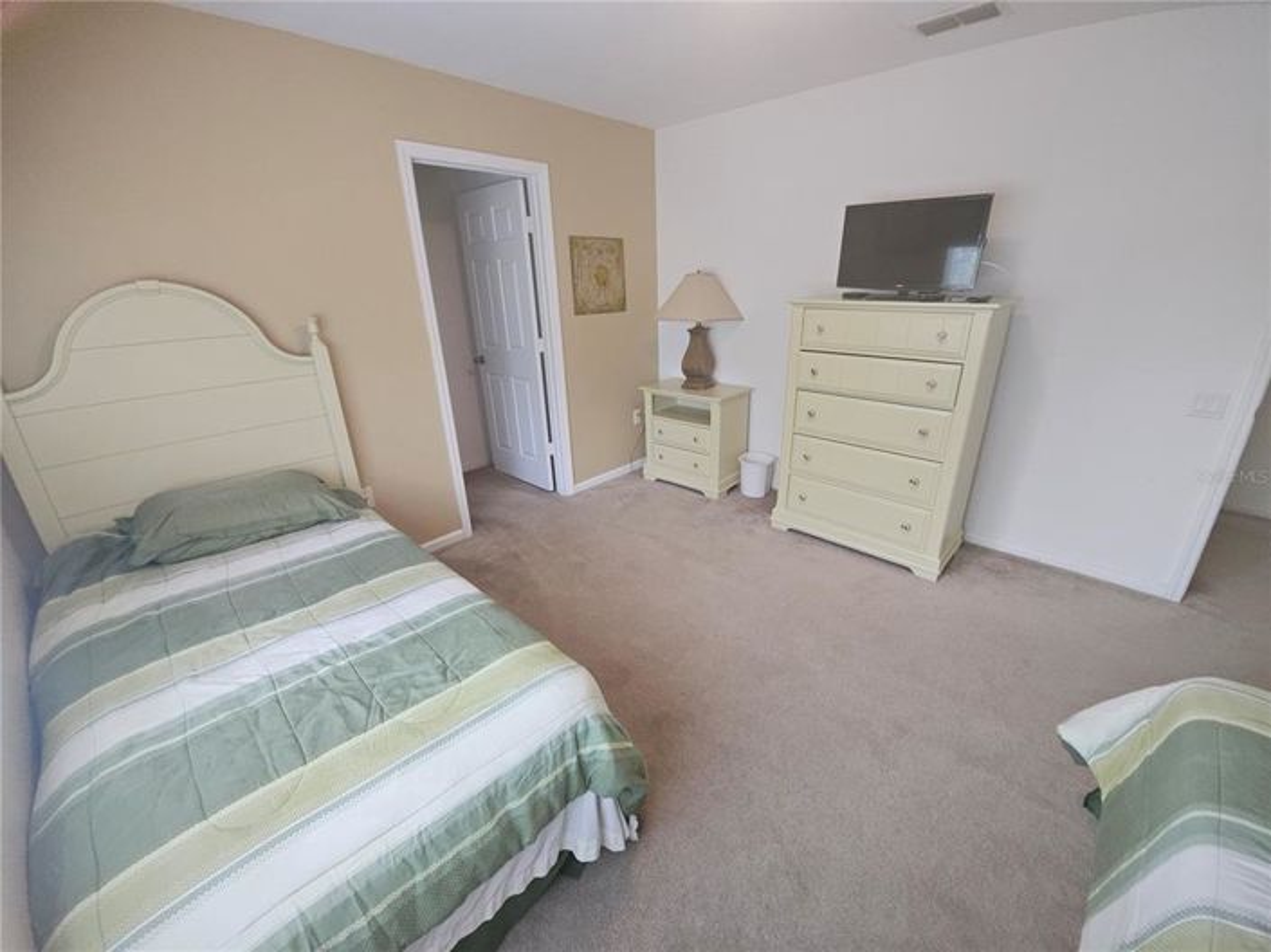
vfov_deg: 89.9
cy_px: 476
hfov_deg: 106.2
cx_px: 636
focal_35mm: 13
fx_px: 477
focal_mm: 1.7
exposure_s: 1/60
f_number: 2.2
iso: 200
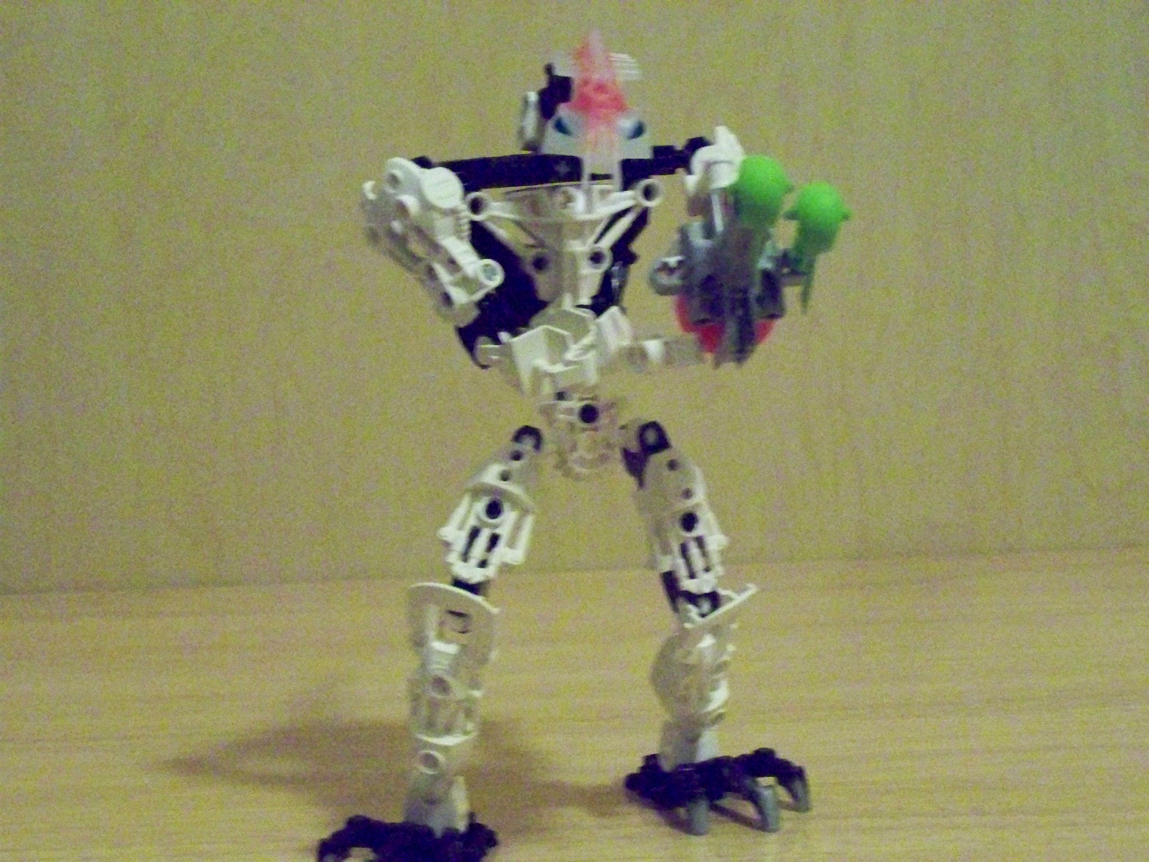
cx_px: 574
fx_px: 2323
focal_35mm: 70
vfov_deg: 21.0
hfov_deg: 27.8
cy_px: 431
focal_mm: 11.6
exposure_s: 1/30
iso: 1600
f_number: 3.2
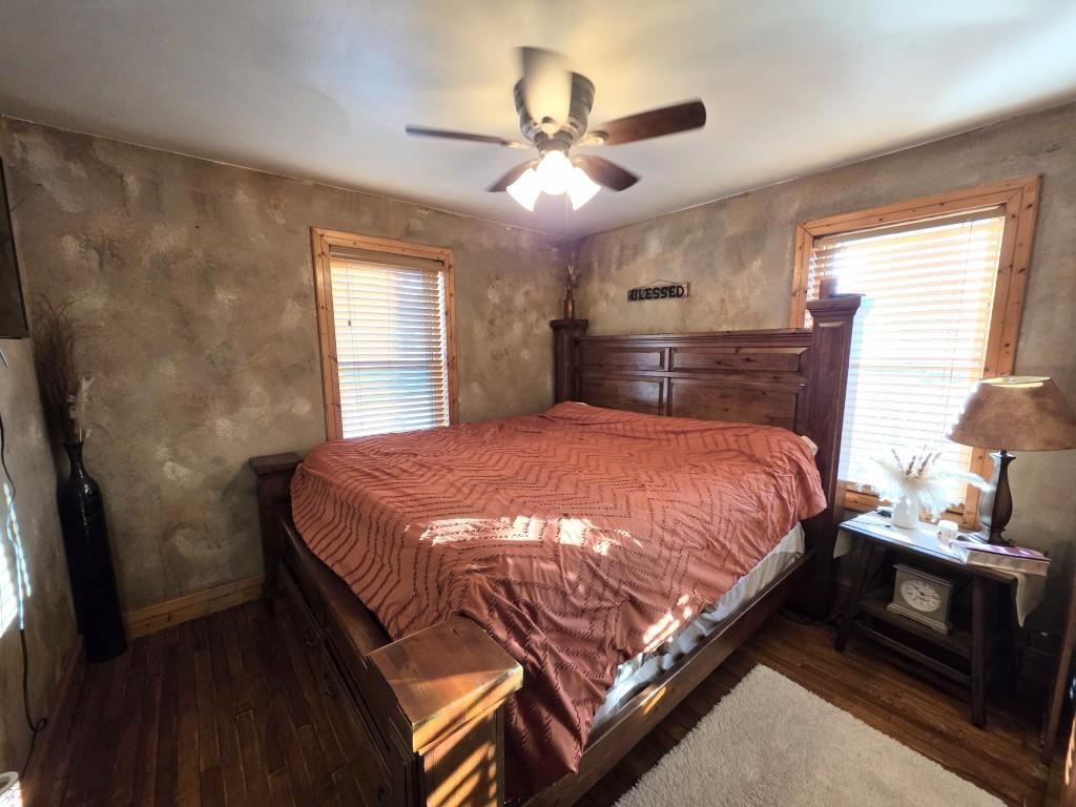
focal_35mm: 13
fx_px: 404
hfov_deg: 106.2
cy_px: 404
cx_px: 538
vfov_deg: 89.9
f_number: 1.9
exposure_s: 1/120
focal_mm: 2.2
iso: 250
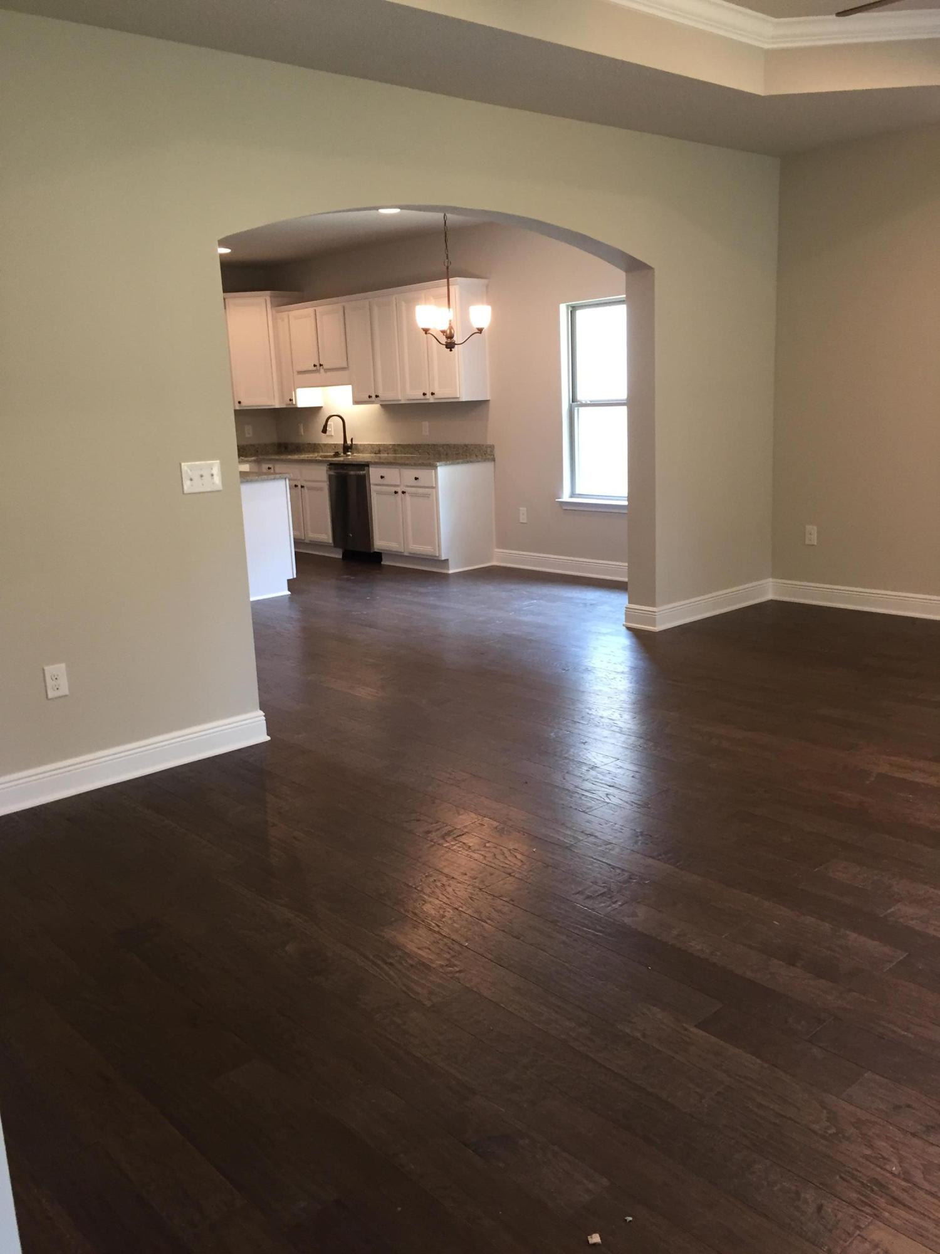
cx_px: 470
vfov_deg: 61.7
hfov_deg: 48.2
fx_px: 1050
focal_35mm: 29
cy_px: 627
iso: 100
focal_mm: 4.15
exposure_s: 1/30
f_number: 2.2
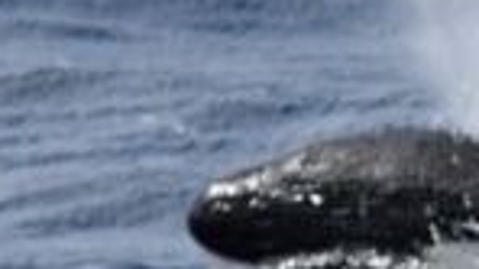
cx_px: 1204
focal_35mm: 1921
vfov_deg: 0.6
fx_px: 24381
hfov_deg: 1.1
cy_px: 157
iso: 800
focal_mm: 340
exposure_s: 1/8000
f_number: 6
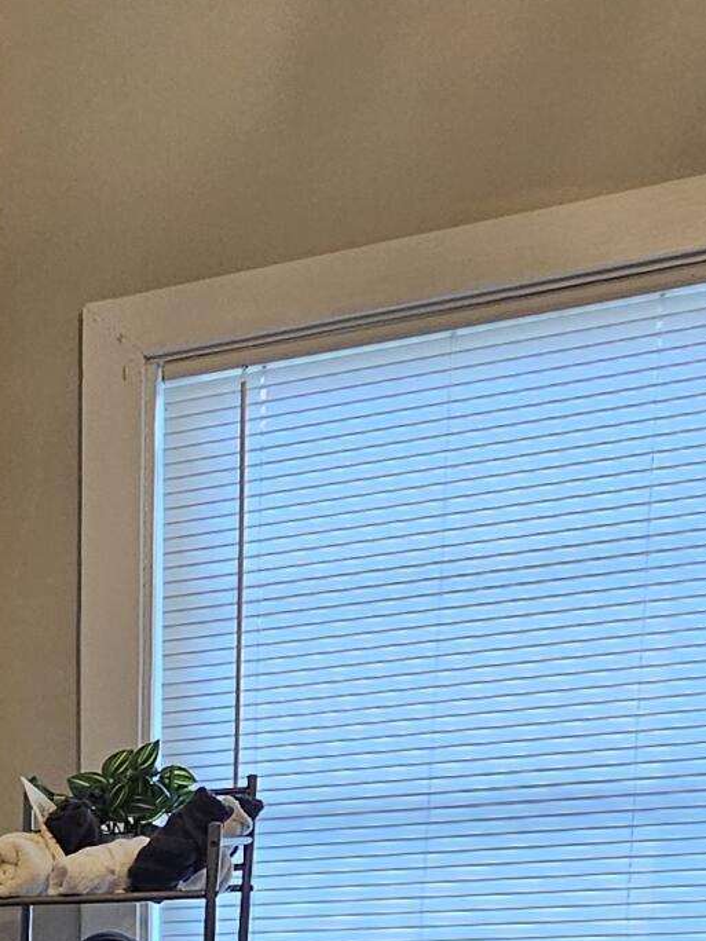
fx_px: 1550
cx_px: -479
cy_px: 1230
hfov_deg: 20.2
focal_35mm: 57
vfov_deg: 27.9
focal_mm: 2.2
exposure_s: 1/60
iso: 160
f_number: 2.2
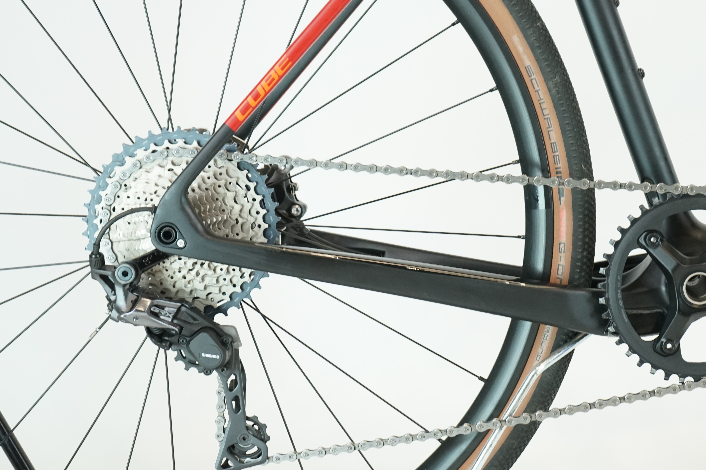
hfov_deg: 21.6
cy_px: 257
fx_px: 1843
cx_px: 474
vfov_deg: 14.5
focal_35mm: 94
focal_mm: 67
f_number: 6.3
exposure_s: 1/200
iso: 2000
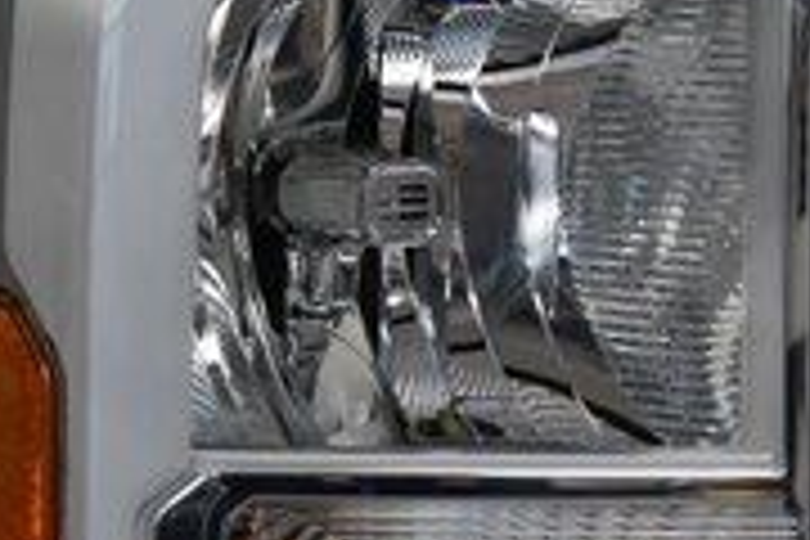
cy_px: 632
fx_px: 6007
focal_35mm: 267
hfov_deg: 7.7
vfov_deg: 5.1
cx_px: 648
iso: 900
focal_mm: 50
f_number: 8
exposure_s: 1/60
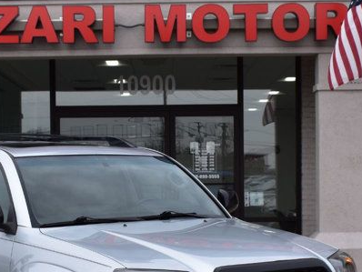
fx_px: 892
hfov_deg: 22.9
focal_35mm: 85
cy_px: 218
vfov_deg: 17.2
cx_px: 149
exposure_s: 1/250
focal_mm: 23
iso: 400
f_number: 10
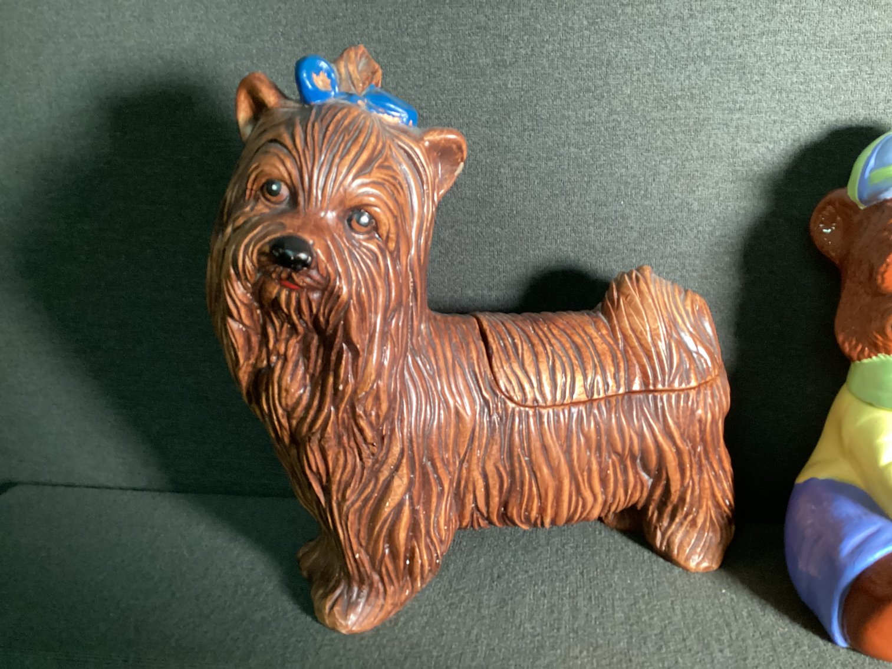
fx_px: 799
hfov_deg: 58.3
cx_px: 446
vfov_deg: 45.4
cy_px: 334
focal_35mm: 31
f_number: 2.4
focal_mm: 3.3
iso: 400
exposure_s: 1/30
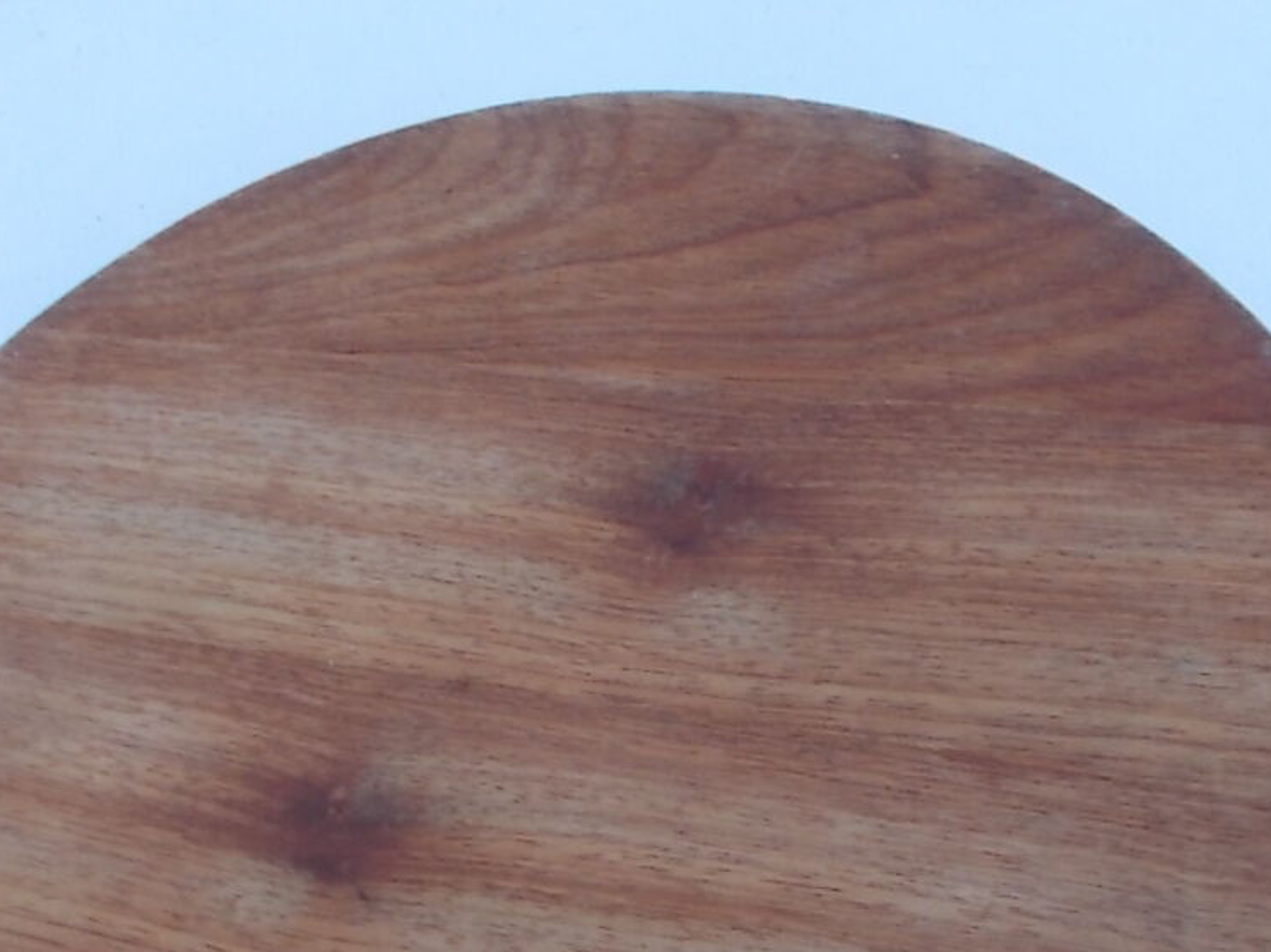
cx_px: 554
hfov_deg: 34.3
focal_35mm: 56
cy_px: 926
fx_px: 2056
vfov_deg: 25.0
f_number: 3.2
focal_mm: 4.6
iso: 80
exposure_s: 1/30
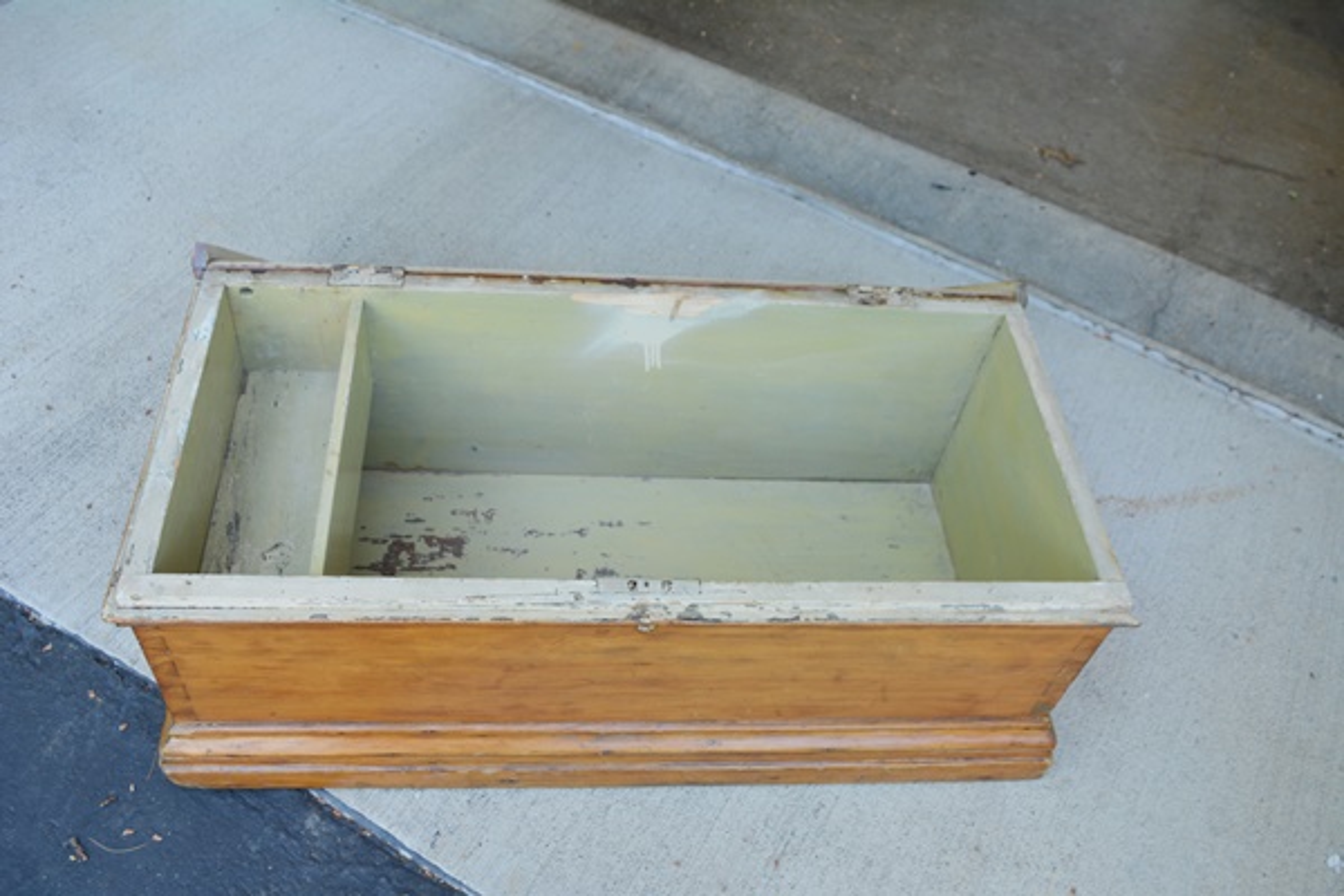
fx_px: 1120
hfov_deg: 61.9
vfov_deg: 43.6
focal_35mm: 30
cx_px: 672
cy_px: 448
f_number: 5.6
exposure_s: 1/125
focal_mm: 20
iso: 320
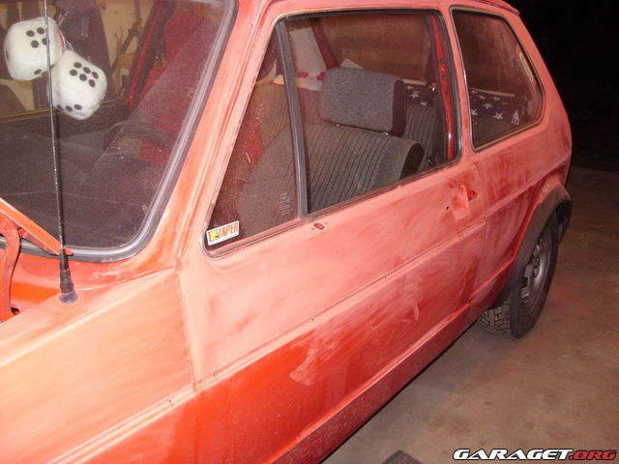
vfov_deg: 37.7
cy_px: 232
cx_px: 310
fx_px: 680
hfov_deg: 49.0
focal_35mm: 38
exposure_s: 1/30
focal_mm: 6.3
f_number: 2.8
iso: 200
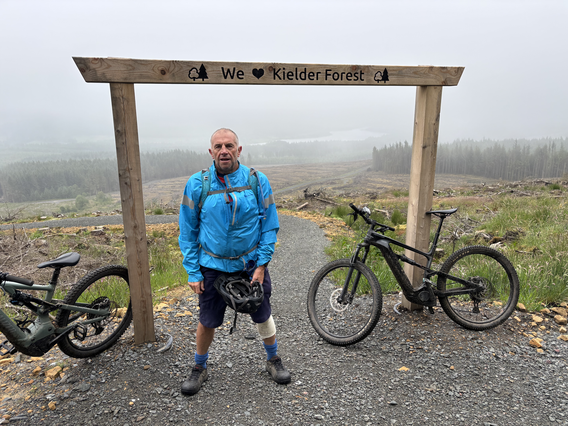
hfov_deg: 67.3
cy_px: 213
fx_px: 427
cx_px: 284
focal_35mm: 26
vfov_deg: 53.1
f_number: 1.6
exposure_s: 1/824
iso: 50
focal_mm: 5.96
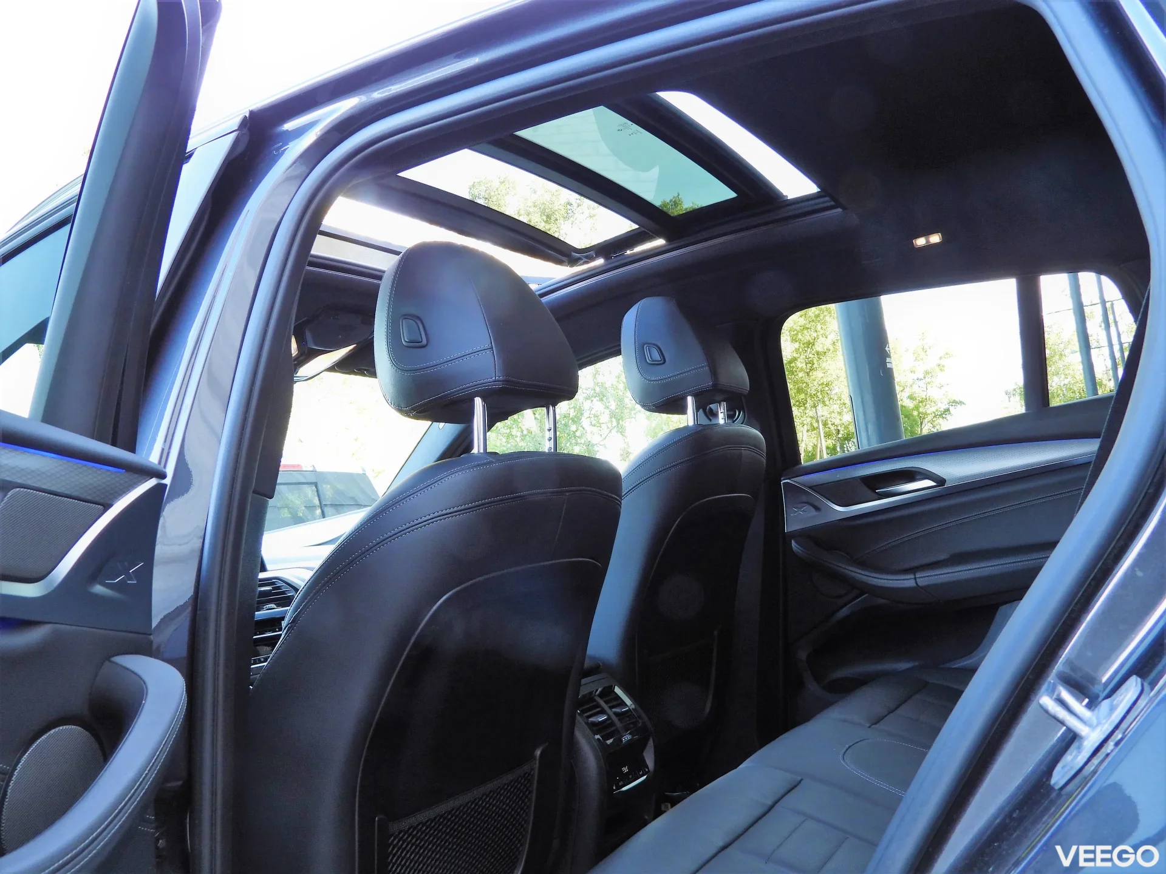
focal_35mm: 30
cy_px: 437
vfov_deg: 46.8
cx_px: 583
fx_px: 1011
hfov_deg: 60.0
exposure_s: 1/30
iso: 180
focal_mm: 5.4
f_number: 3.2
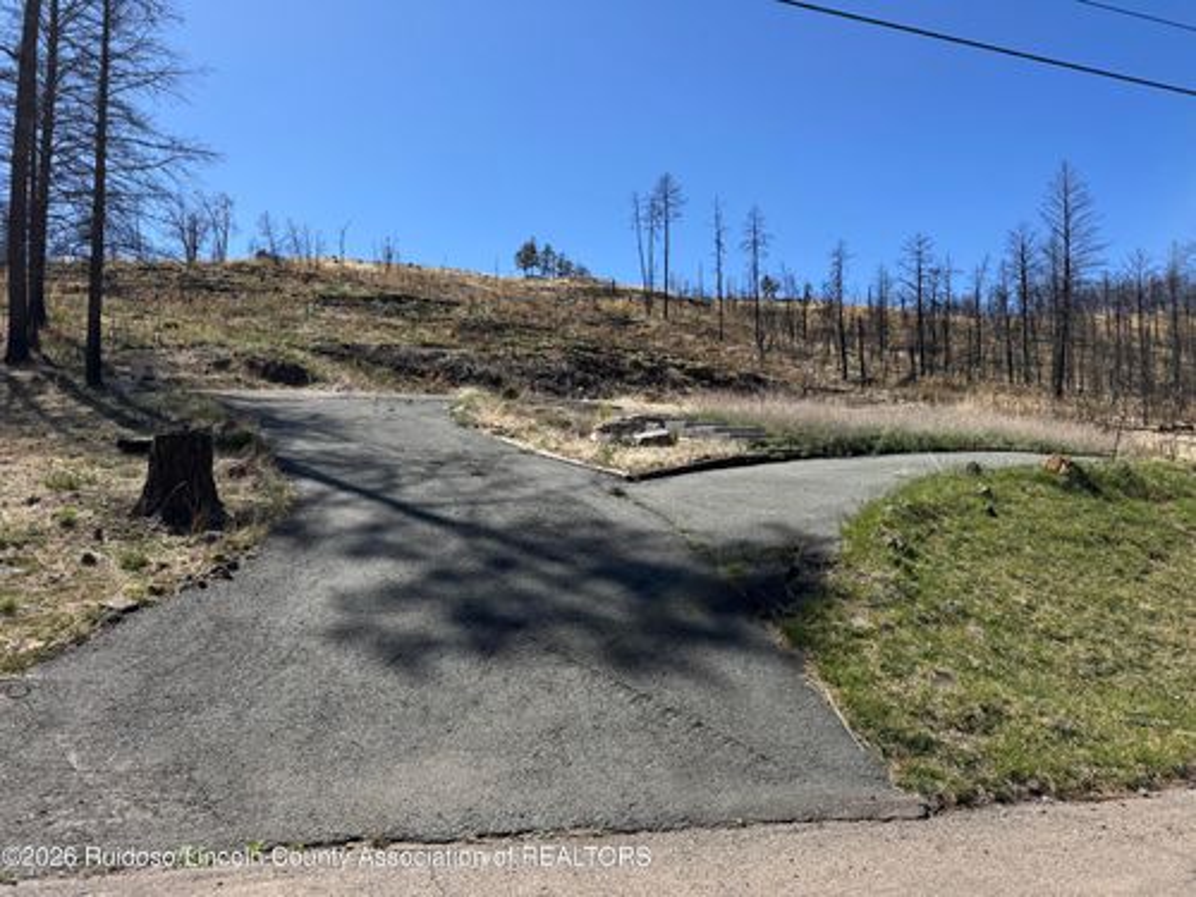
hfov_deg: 71.6
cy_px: 448
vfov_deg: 56.8
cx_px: 598
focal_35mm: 24
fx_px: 829
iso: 80
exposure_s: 1/3802
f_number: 1.78
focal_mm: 6.76
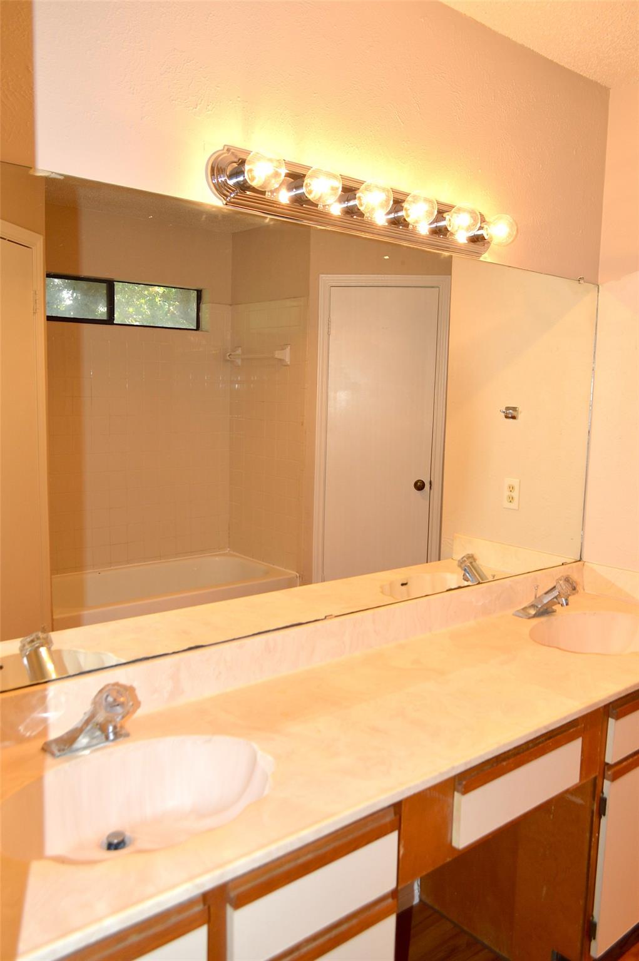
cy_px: 480
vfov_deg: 67.4
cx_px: 320
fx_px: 720
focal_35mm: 27
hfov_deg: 47.8
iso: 180
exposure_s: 1/60
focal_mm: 18
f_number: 5
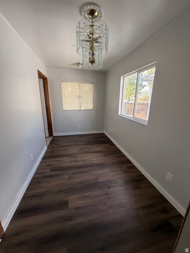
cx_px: 95
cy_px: 126
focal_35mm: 14
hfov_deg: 85.7
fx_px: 102
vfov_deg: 102.1
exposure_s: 1/121
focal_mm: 2.22
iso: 250
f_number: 2.2
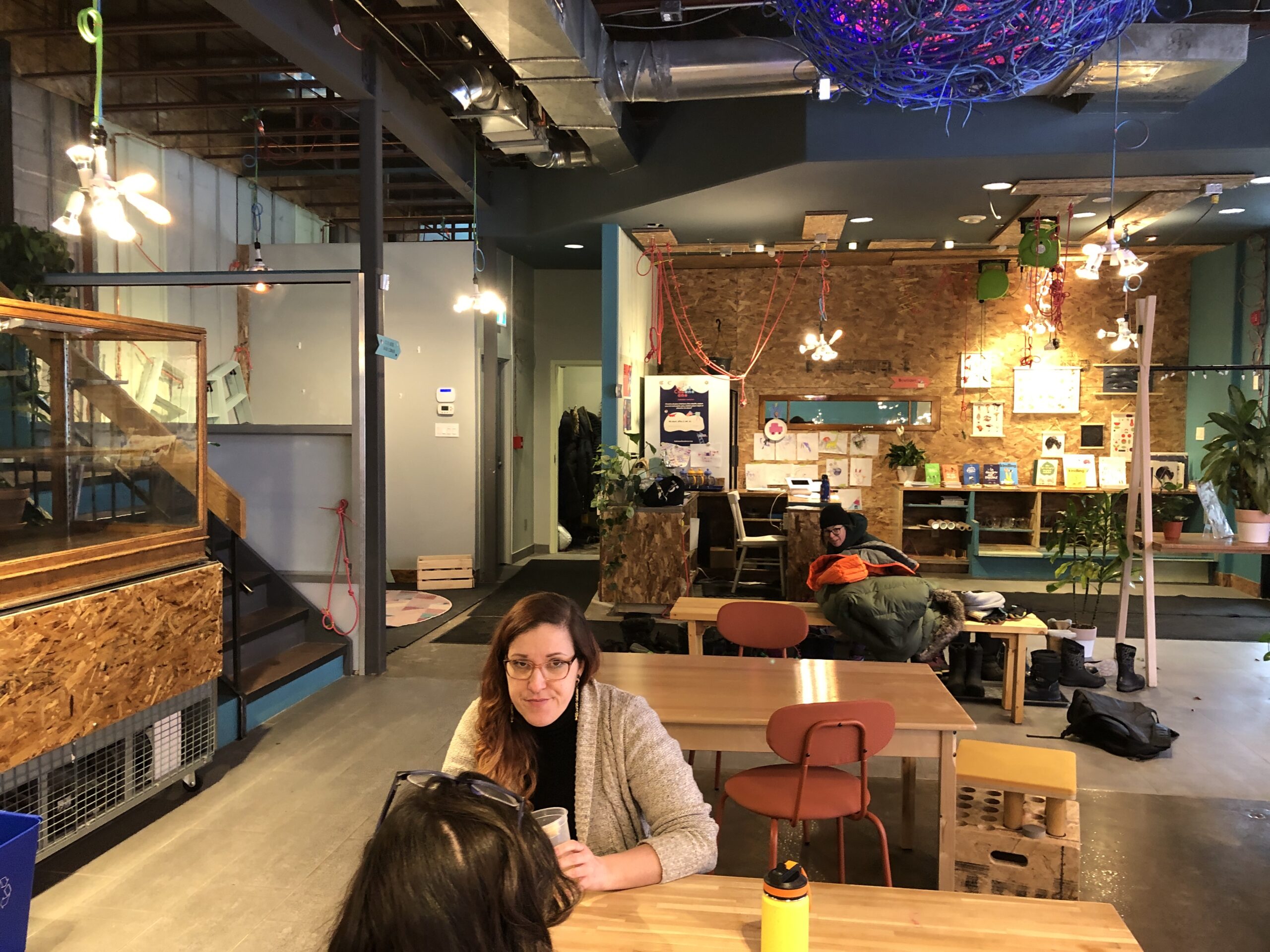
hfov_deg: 63.4
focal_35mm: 28
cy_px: 476
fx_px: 1027
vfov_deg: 49.7
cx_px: 635
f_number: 1.8
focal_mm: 3.99
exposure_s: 1/15
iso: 64
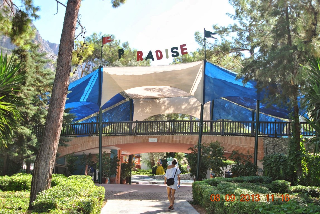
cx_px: 160
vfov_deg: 37.0
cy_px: 107
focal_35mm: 36
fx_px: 320
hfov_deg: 53.1
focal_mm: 24
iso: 100
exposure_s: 1/160
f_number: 4.5
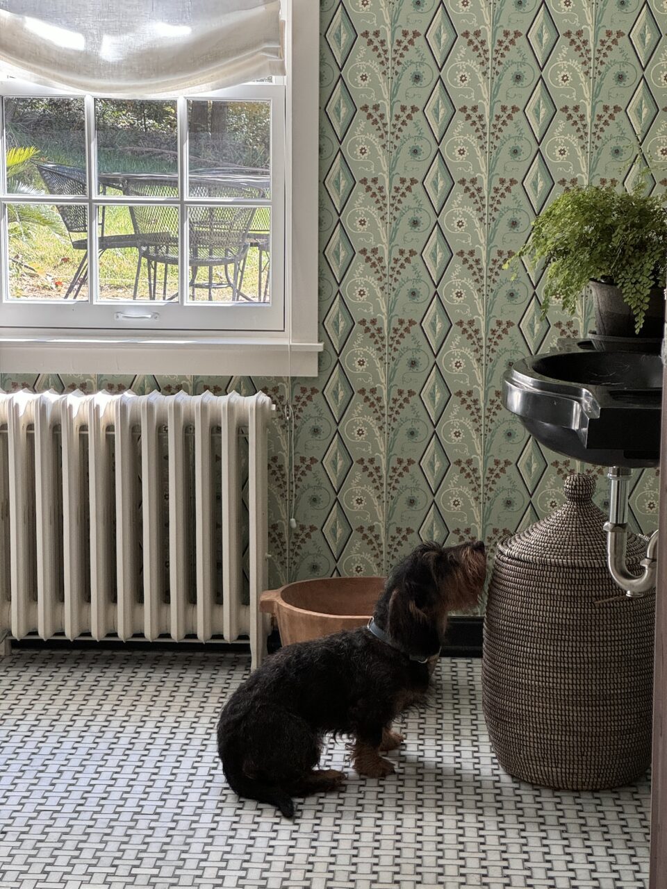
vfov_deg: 25.3
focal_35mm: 77
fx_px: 1978
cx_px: 334
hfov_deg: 19.1
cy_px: 444
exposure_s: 1/99
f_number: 2.8
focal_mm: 9
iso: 160
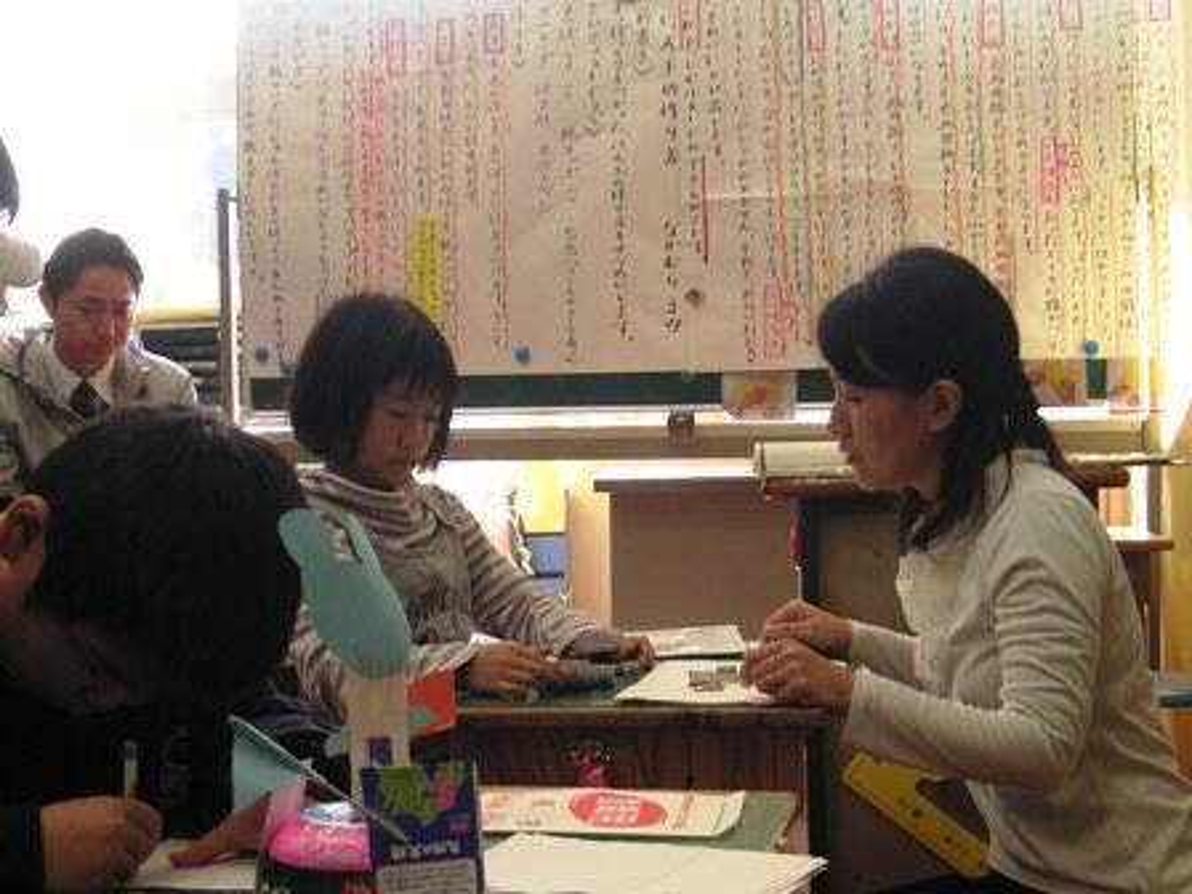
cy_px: 447
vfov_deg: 29.1
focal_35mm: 50
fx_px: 1722
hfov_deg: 38.2
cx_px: 596
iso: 50
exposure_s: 1/45
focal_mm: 8.4
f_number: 3.4
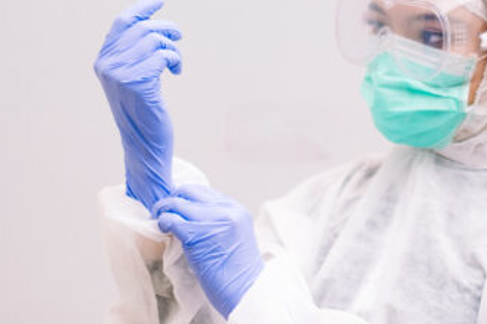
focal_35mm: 81
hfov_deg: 25.0
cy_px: 172
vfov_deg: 16.8
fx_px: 1095
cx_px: 285
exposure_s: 1/250
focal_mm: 23
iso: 500
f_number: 1.4
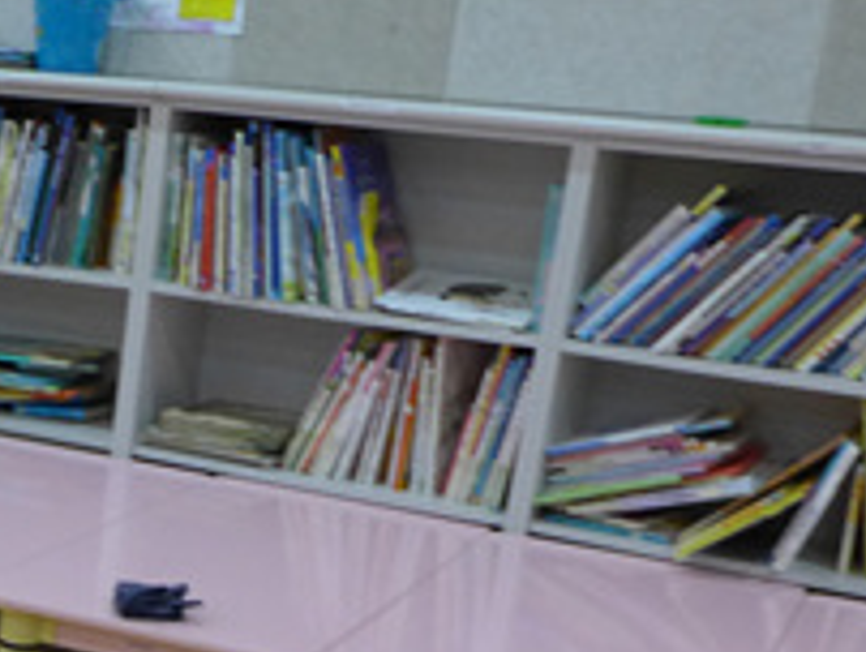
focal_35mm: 76
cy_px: 768
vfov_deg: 18.5
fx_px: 1904
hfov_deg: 22.9
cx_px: -244
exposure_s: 1/250
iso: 320
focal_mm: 4.7
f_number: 1.4
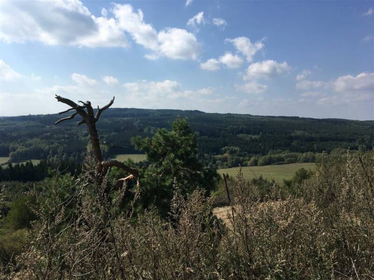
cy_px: 140
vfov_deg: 48.2
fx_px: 313
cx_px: 187
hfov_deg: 61.7
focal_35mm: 29
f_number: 2.2
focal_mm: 4.15
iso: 25
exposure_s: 1/2198
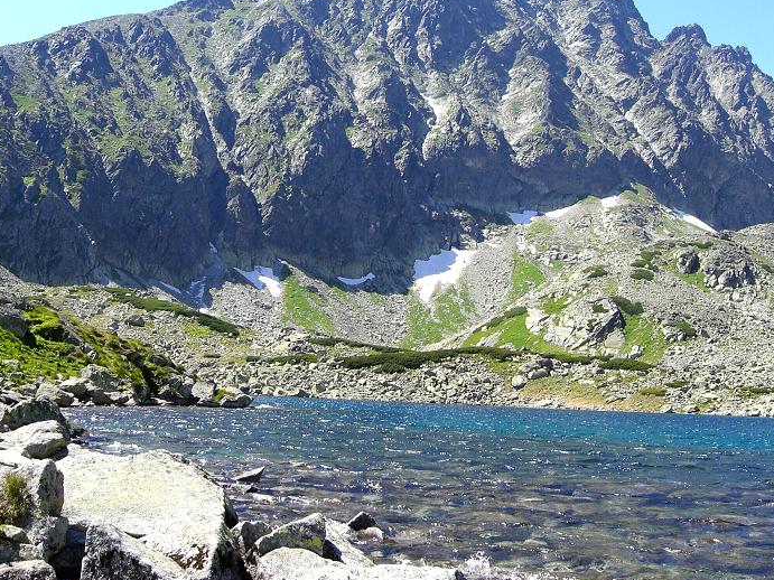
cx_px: 441
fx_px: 984
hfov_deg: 42.8
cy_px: 270
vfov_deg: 32.9
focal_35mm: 44
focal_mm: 6.3
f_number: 4.4
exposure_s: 1/200
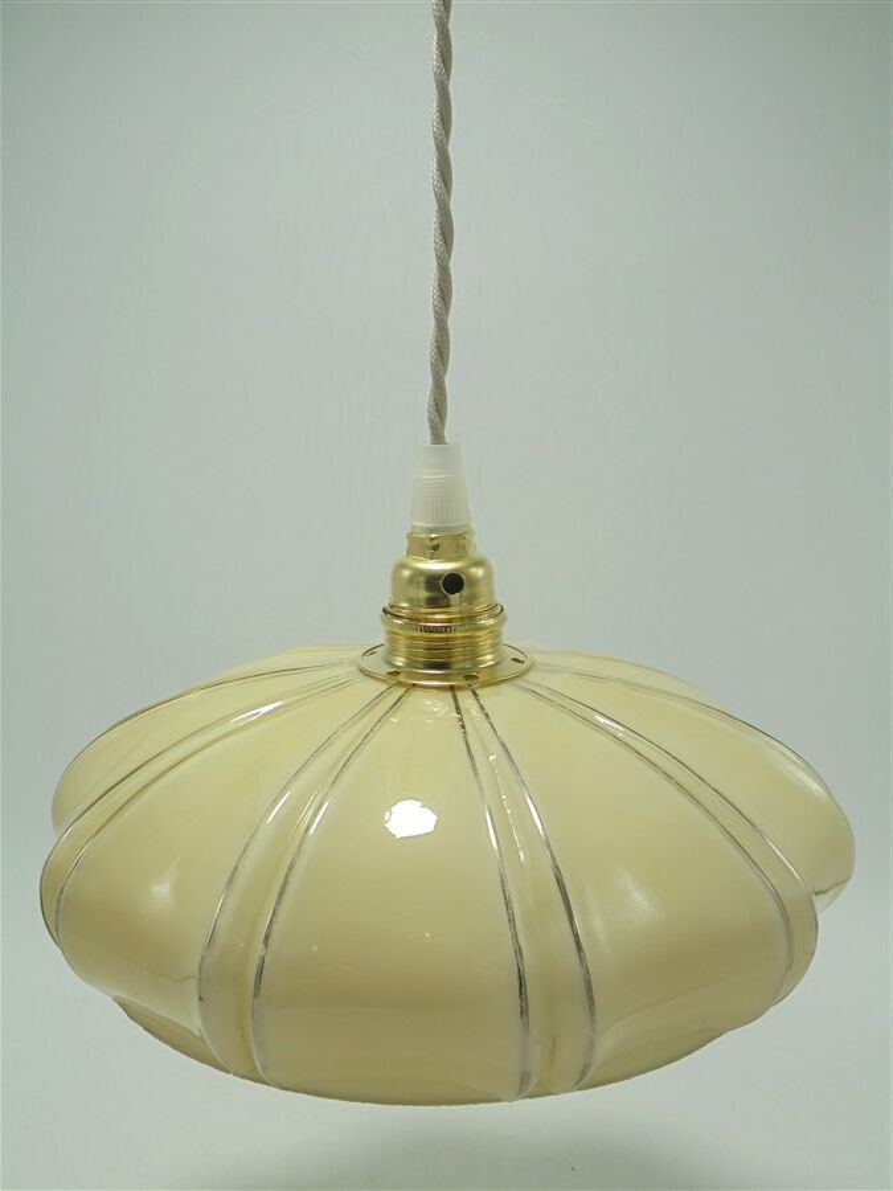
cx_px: 446
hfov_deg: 37.7
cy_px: 596
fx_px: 1307
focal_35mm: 38
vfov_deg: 49.0
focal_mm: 6.9
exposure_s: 1/80
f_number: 4.2
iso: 100
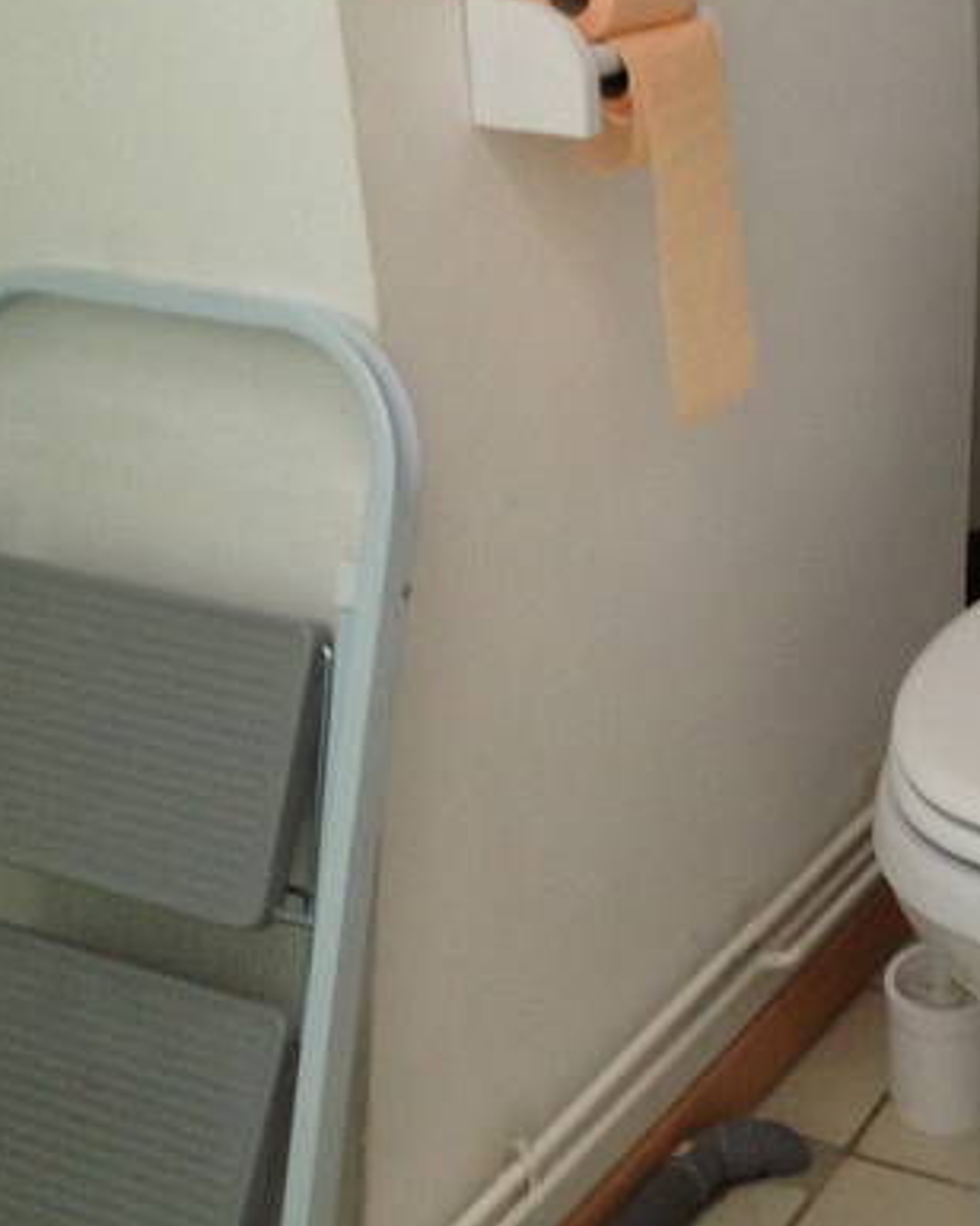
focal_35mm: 70
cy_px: 287
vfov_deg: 26.7
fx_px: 2538
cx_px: 1139
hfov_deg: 20.6
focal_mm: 4.28
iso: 160
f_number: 2.4
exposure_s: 1/20
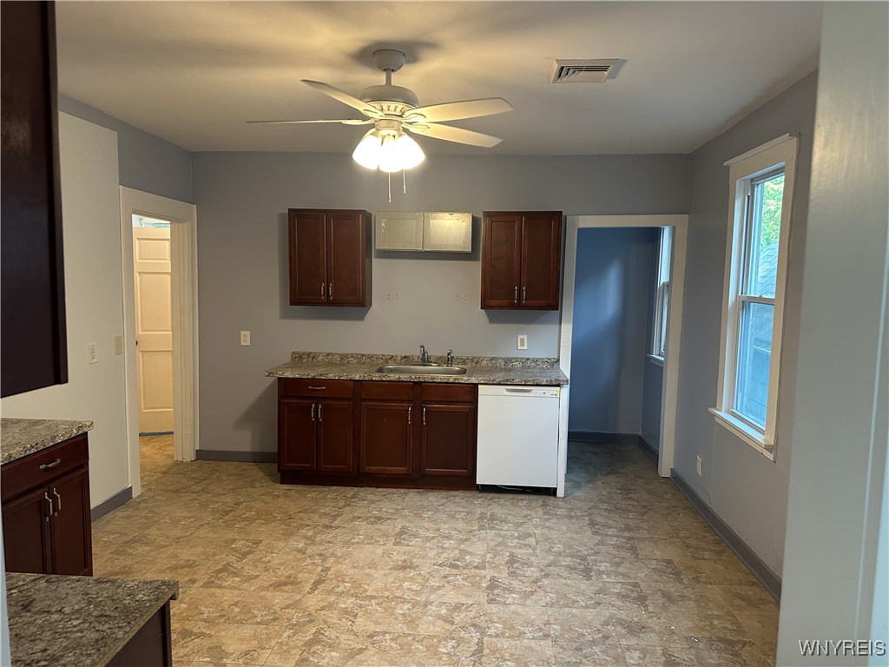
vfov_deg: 56.8
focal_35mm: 24
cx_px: 444
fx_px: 616
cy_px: 334
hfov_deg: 71.6
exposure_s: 1/60
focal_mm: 6.86
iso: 200
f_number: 1.78
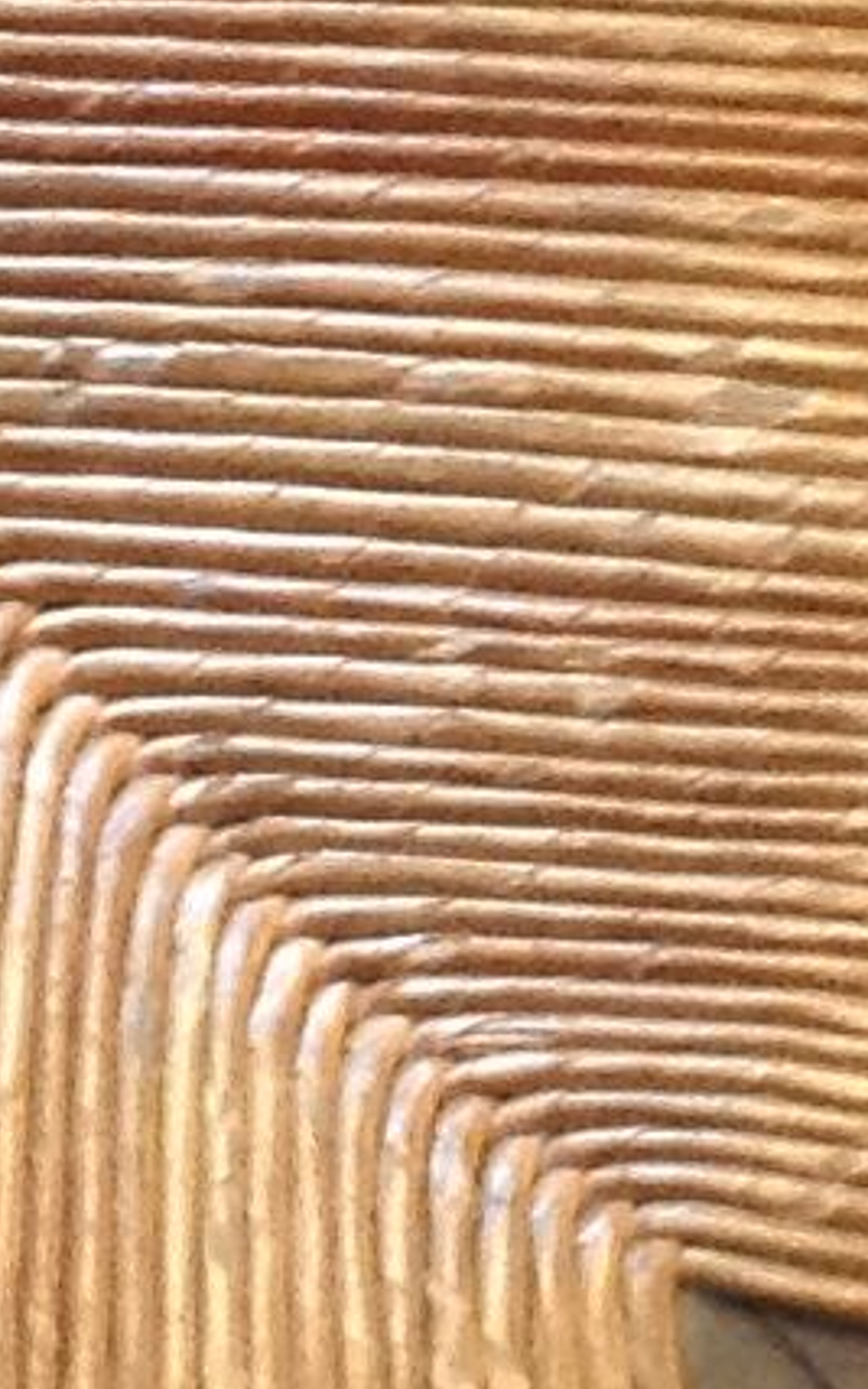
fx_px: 8513
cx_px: 1443
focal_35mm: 225
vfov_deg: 9.3
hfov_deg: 5.8
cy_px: 117
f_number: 2.4
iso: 320
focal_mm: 4.28
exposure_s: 1/15
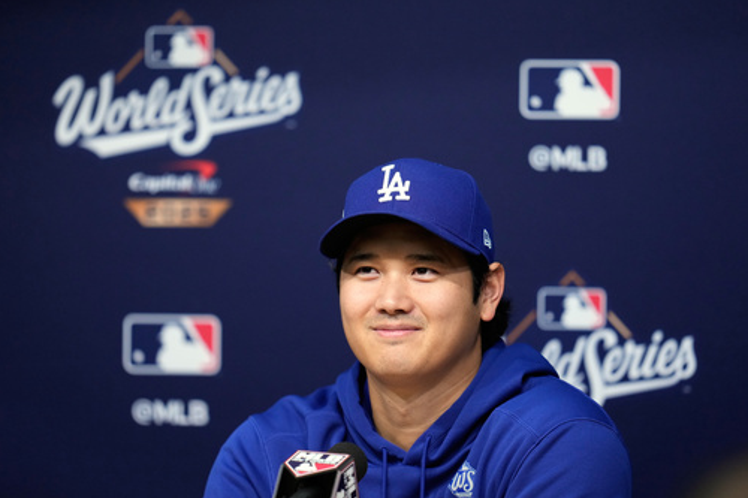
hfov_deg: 5.0
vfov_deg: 3.4
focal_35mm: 410
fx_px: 8516
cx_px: 378
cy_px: 253
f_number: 2.8
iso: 2500
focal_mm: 400
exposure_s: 1/800
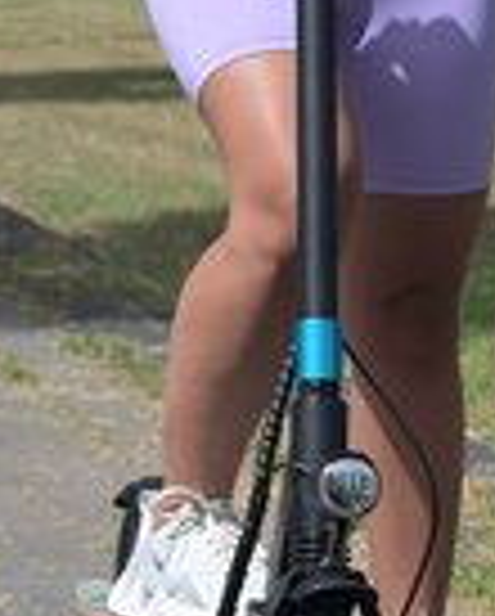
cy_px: -97
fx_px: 4787
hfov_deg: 5.9
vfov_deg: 7.3
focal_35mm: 262
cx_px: -126
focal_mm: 50
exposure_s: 1/2500
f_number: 5.6
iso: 400
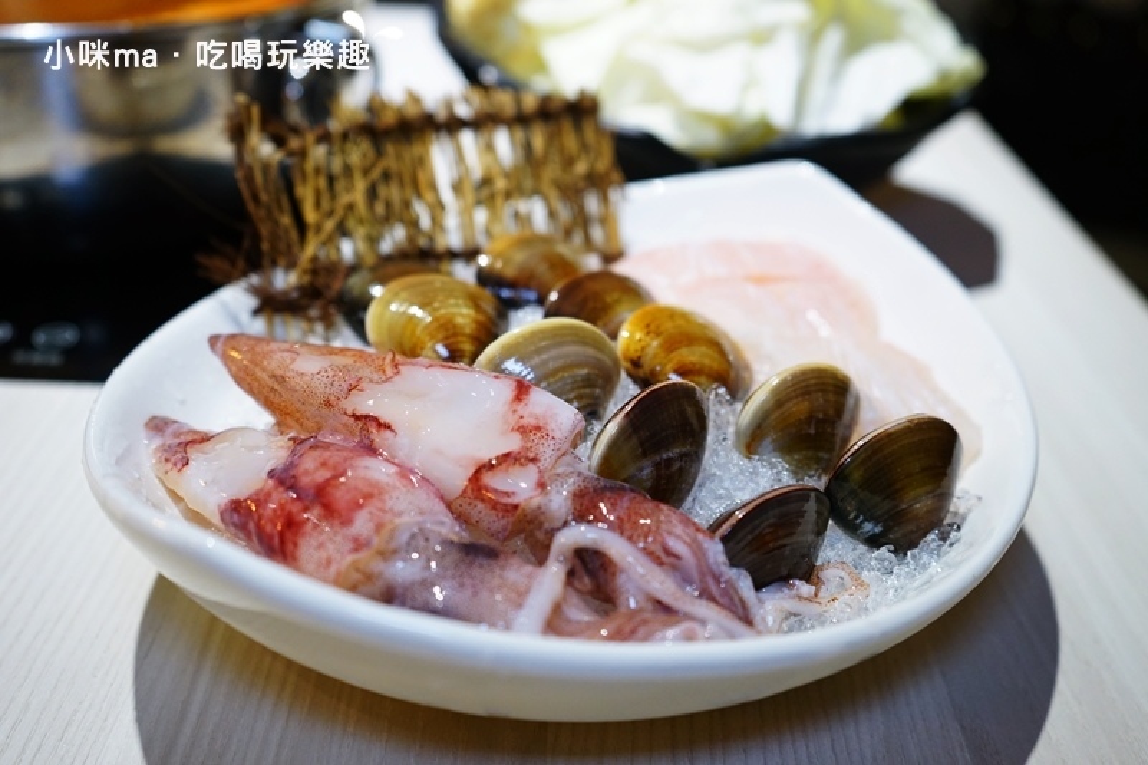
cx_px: 574
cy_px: 382
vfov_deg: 35.9
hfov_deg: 51.9
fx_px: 1180
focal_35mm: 37
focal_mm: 37
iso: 1600
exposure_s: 1/60
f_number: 4
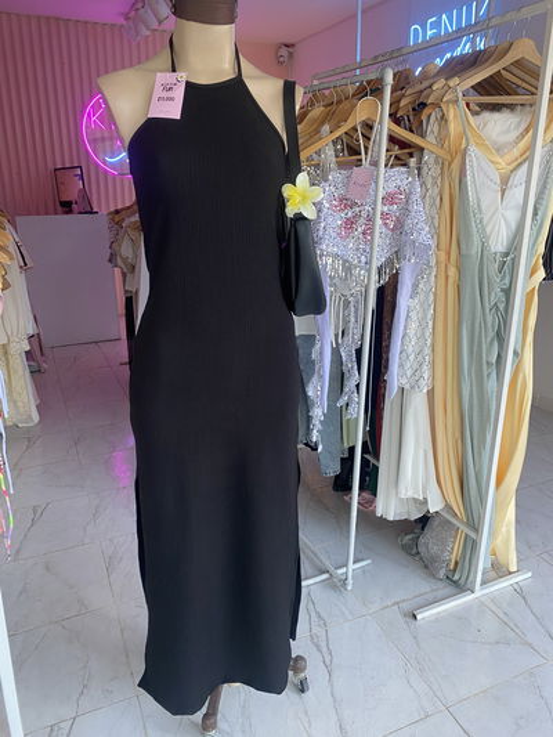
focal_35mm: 26
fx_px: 554
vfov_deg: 67.3
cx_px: 276
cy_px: 368
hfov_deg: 53.1
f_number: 1.8
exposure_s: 1/50
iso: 80
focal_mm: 4.25
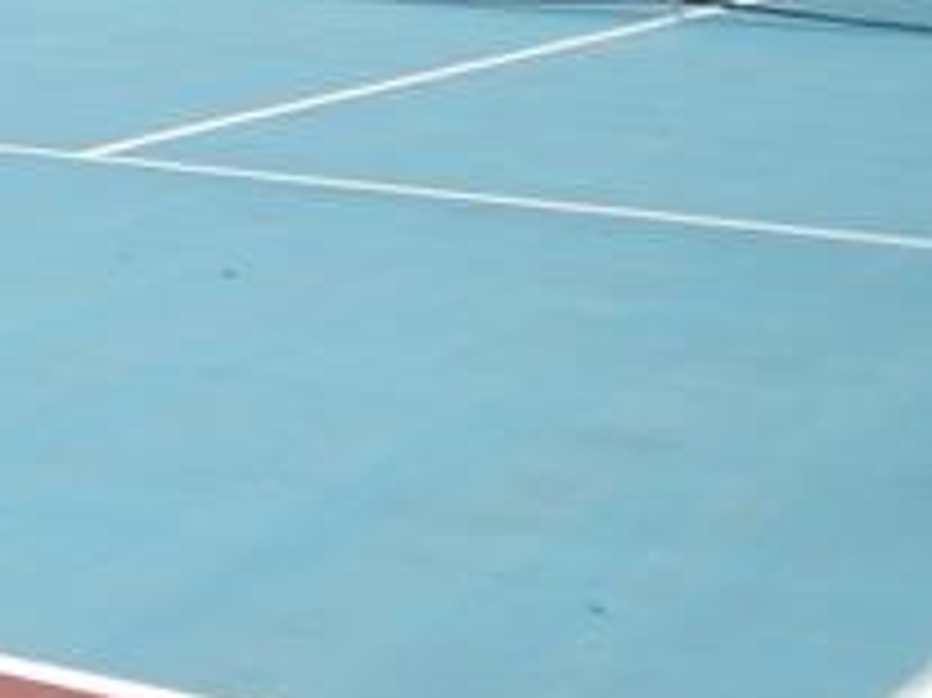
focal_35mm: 120
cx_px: -612
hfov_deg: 14.8
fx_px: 3229
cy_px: -527
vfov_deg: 11.5
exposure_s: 1/640
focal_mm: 5.6
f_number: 6.5
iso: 180
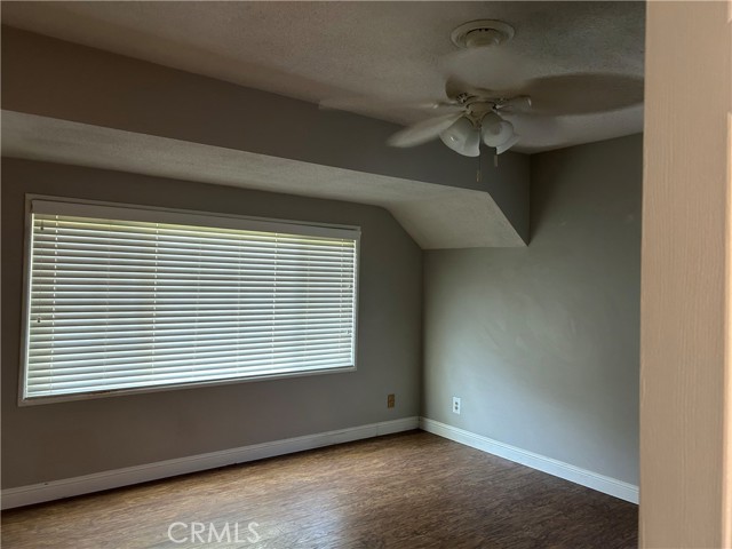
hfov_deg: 67.3
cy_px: 274
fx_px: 550
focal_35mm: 26
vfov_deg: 53.1
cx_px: 366
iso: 160
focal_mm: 5.7
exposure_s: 1/60
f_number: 1.5
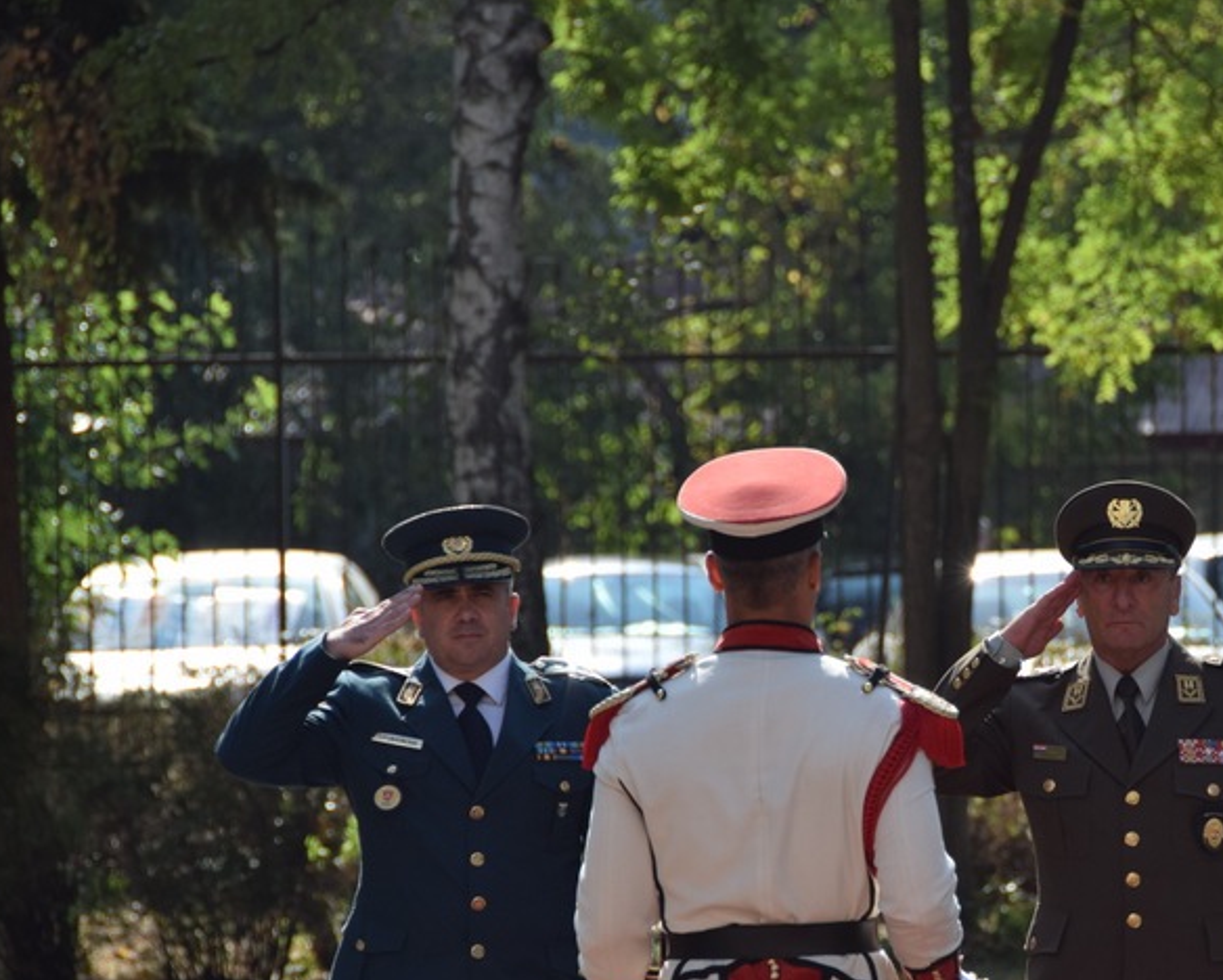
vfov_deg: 4.2
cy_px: 711
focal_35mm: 370
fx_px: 13402
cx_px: 1045
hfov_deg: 5.2
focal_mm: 150
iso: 200
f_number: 6.3
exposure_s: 1/640
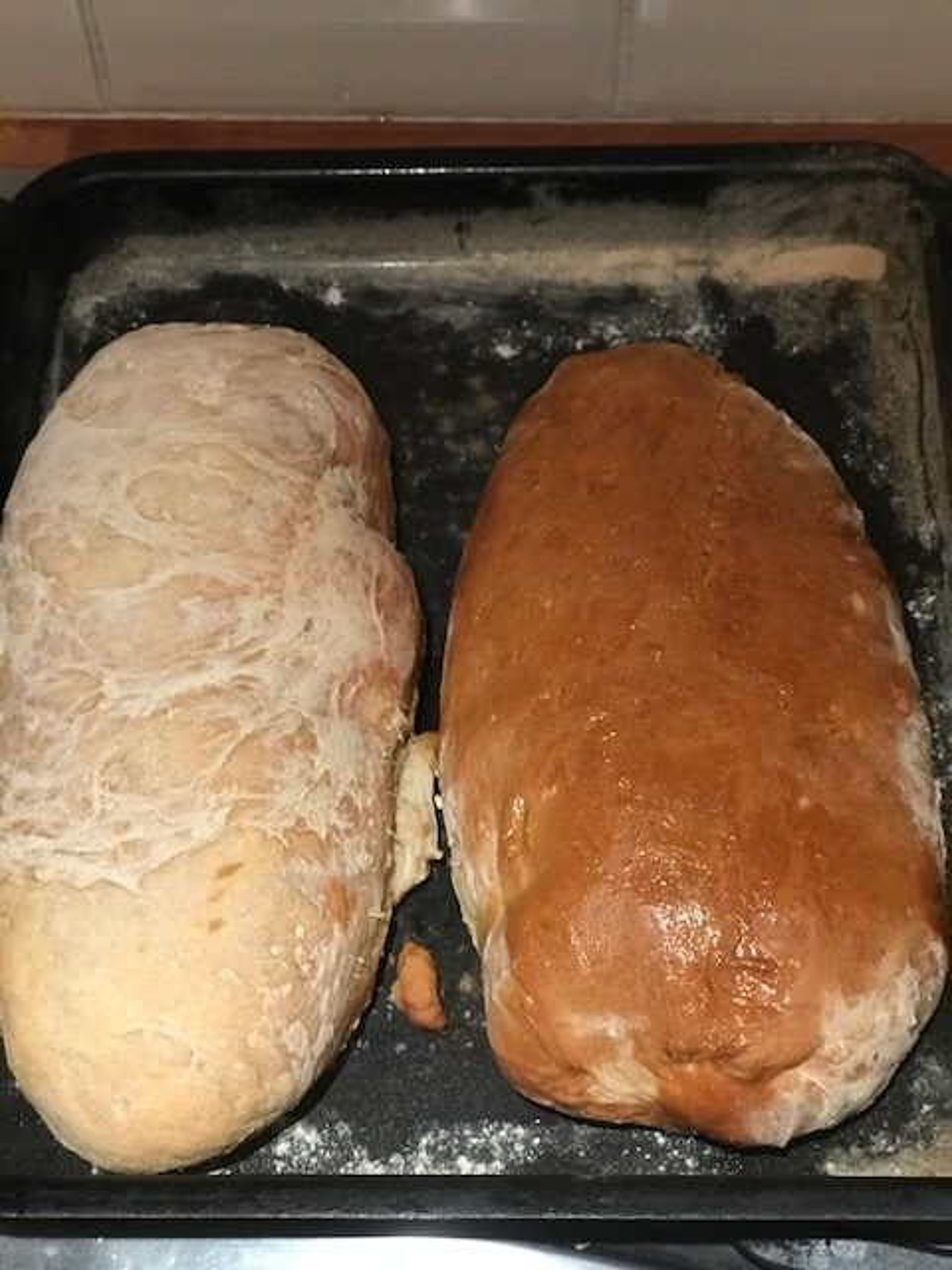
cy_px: 635
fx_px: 2090
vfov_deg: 33.8
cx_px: 476
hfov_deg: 25.7
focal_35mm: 57
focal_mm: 6.6
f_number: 2.8
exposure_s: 1/50
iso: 640
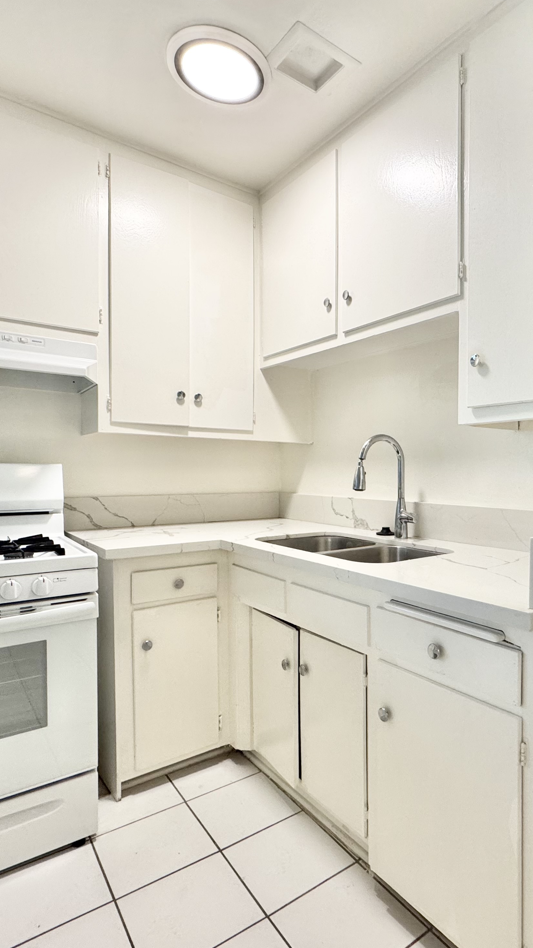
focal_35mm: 21
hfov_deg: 52.1
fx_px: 528
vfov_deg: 83.8
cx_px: 372
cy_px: 485
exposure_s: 1/120
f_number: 2.2
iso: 200
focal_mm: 2.22
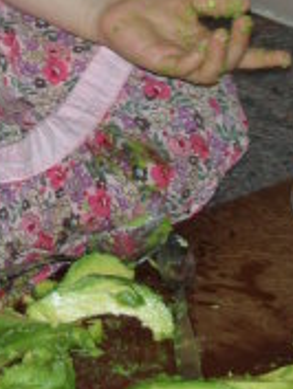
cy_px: -176
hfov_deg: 9.2
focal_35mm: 159
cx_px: -104
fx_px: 1792
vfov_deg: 11.9
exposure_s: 1/60
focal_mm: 8.8
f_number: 3.5
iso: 54
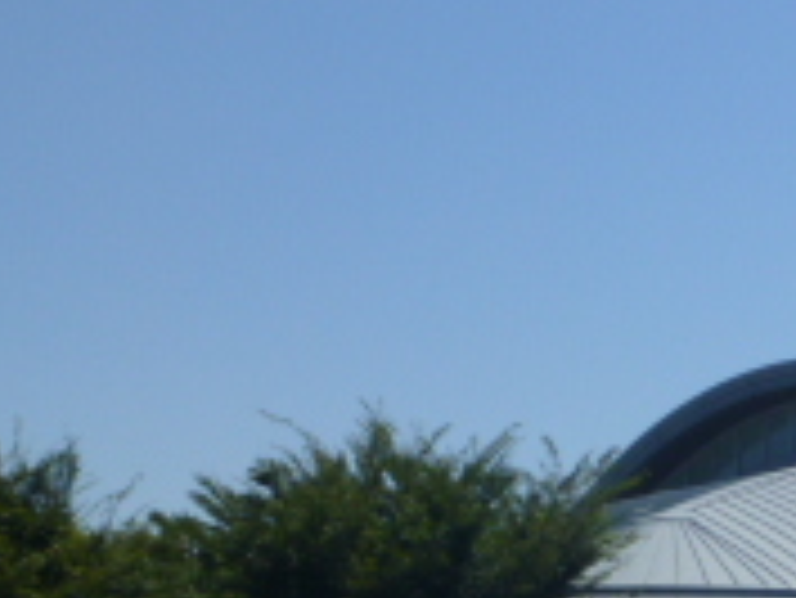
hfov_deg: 14.0
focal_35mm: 130
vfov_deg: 11.4
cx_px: 1277
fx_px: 2991
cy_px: 373
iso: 100
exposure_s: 1/250
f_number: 10
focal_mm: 6.5
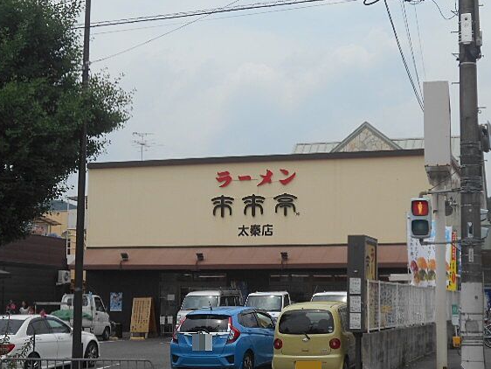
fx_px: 937
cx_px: 257
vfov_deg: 22.3
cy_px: 194
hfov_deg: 29.4
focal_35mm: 66
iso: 80
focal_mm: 10
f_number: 4.9
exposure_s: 1/800
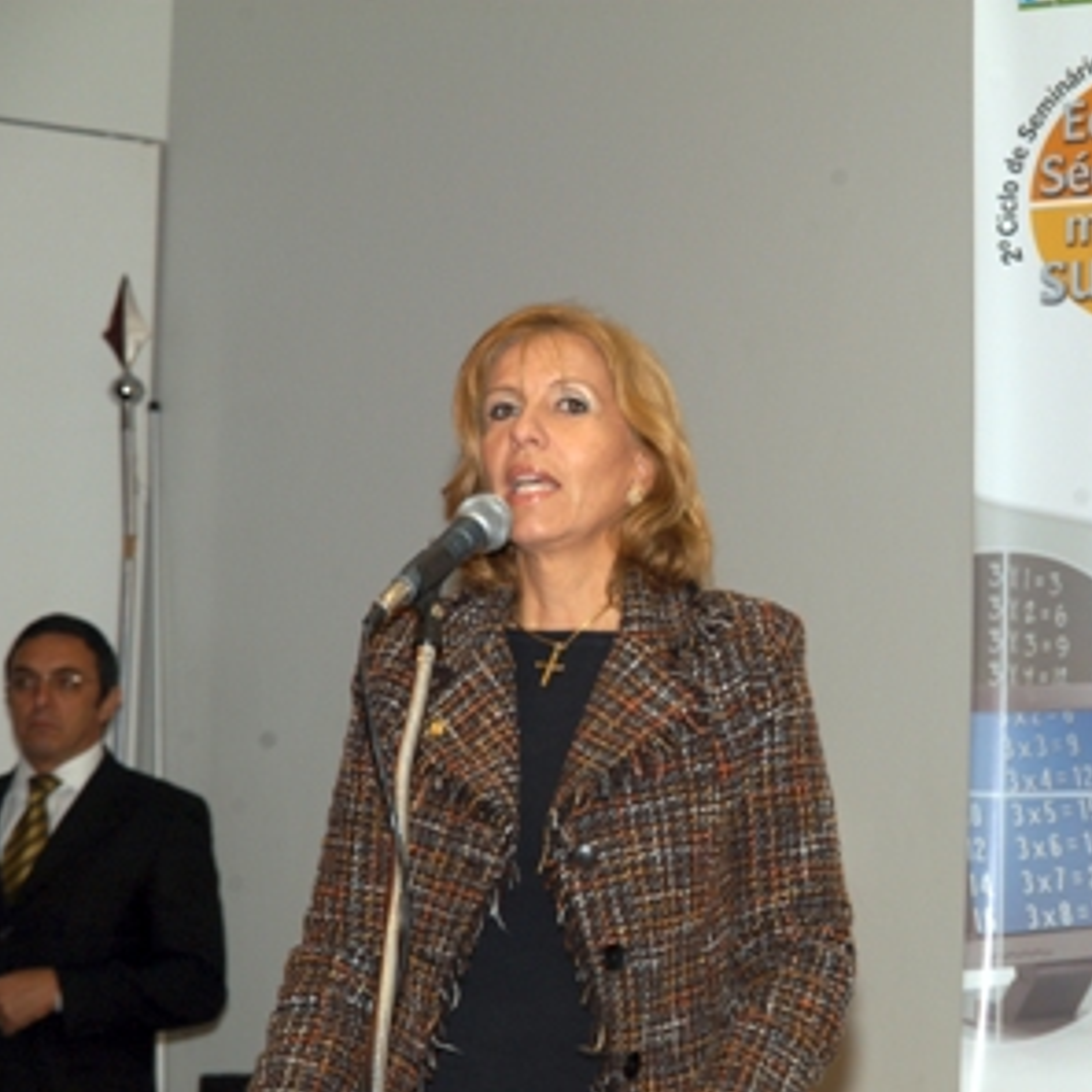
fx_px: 4818
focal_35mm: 135
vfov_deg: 12.9
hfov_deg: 12.9
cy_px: 546
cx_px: 756
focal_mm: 70
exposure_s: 1/60
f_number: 5.6
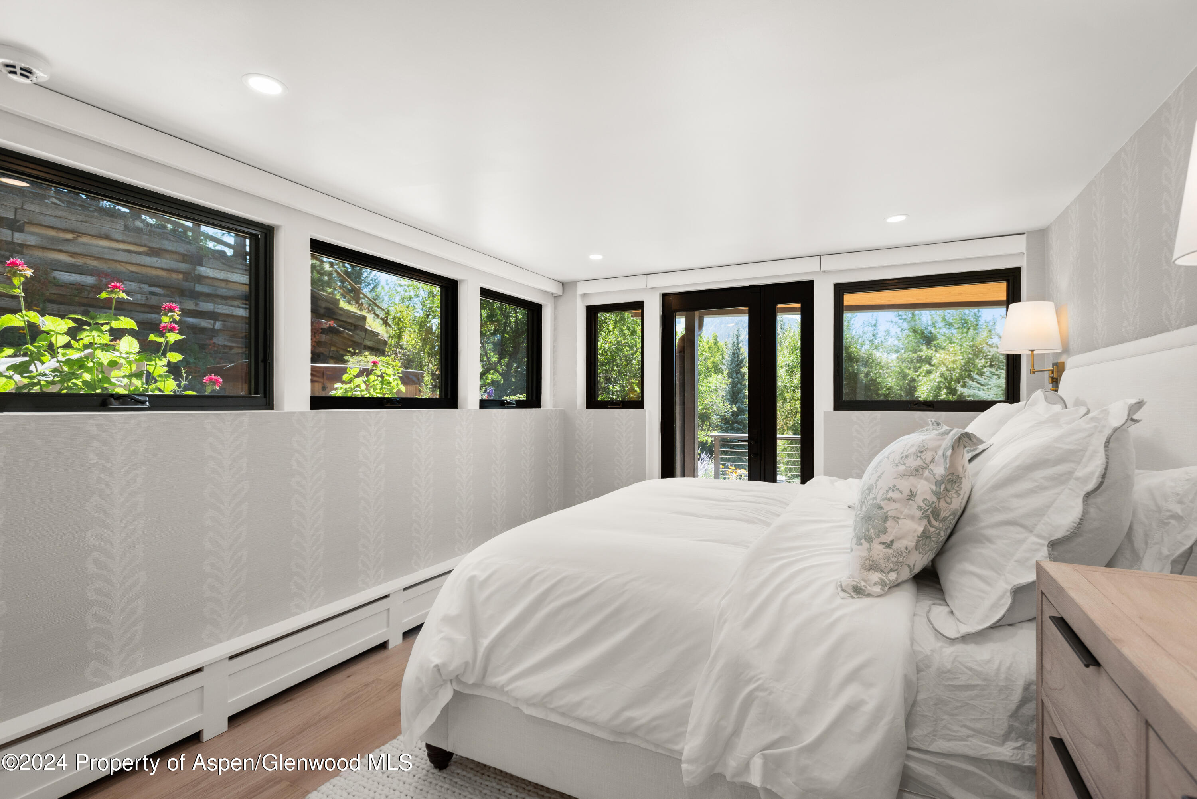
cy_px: 400
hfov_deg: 93.3
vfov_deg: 70.5
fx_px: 565
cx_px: 598
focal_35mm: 17
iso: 500
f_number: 7.1
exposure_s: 1/50
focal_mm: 17
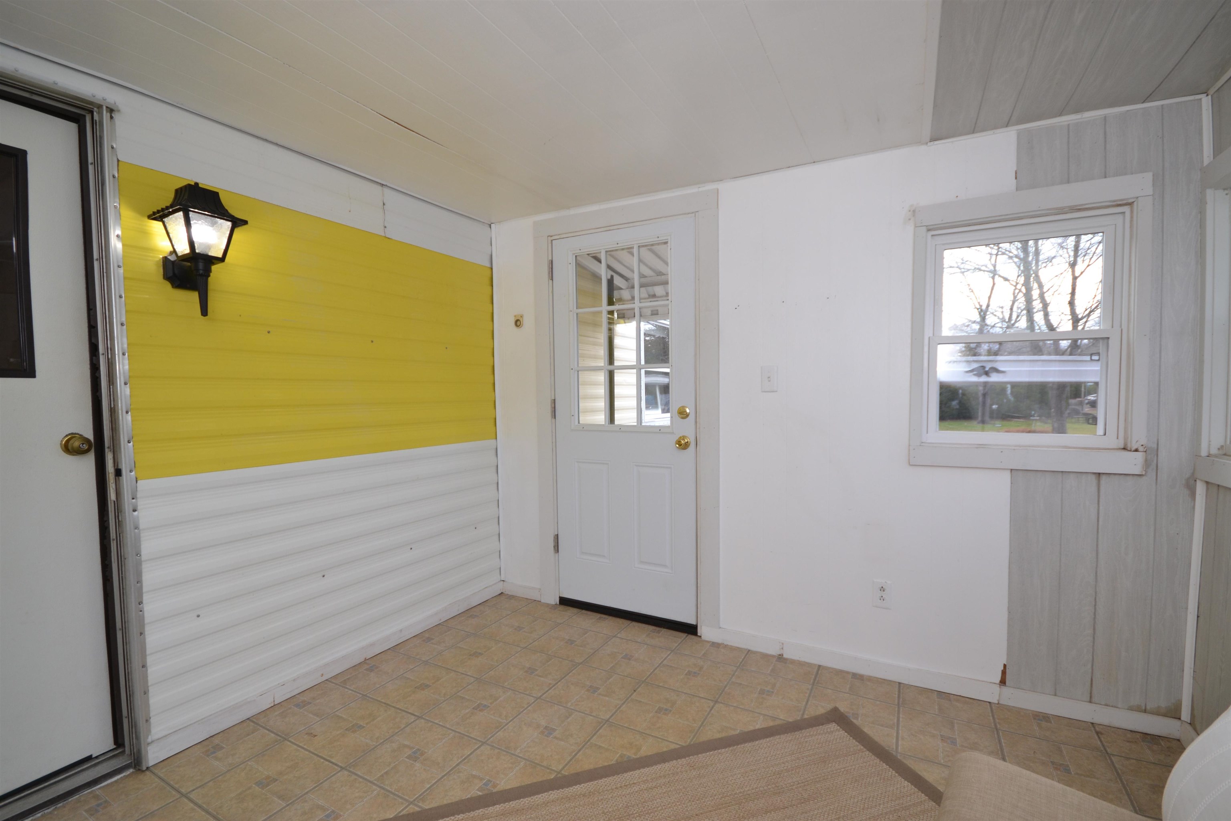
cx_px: 616
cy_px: 410
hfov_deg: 100.4
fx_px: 513
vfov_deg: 77.3
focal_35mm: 15
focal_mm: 10
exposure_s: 1/60
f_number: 5.6
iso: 400
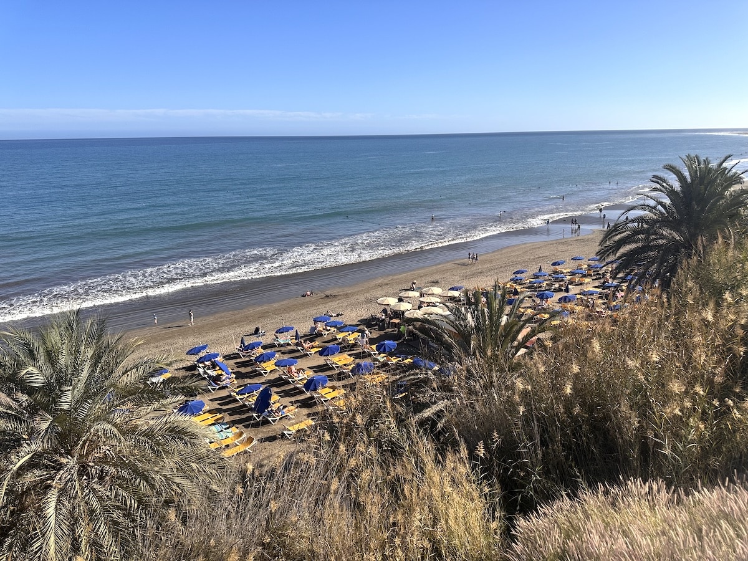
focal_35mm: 24
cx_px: 374
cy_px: 280
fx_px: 519
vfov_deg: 56.8
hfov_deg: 71.6
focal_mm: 6.86
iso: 80
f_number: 1.78
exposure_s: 1/4016
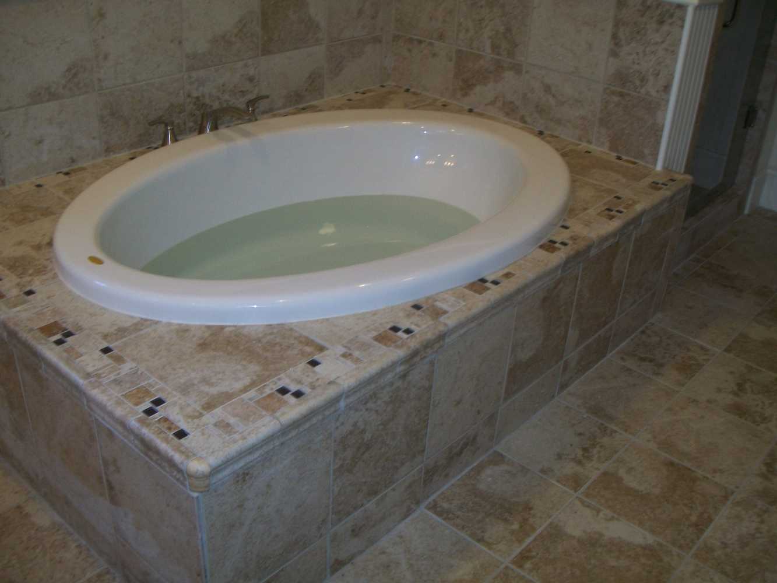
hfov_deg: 51.4
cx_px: 388
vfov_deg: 39.7
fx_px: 808
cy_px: 292
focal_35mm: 36
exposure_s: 1/30
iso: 80
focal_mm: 6
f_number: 2.7
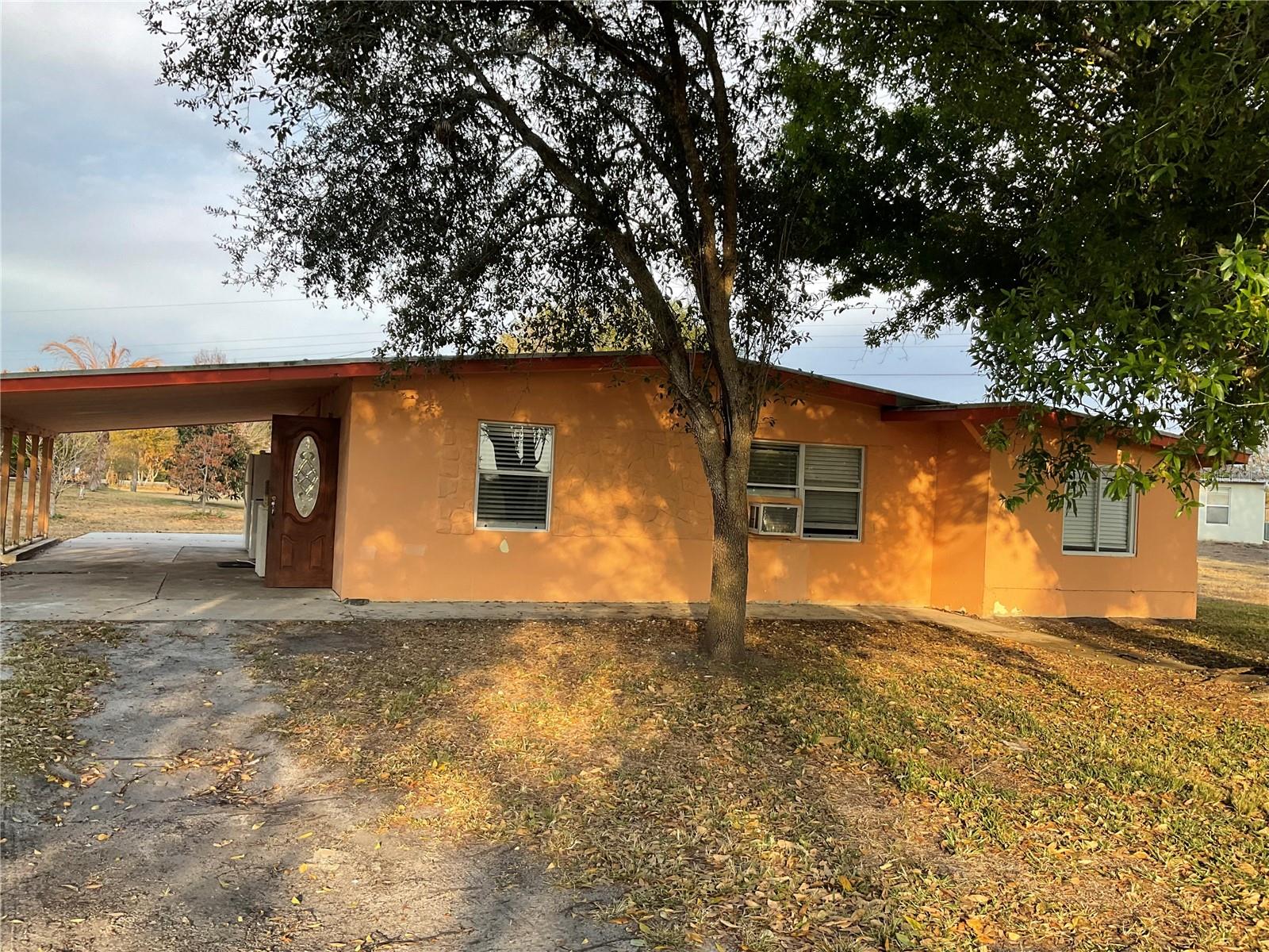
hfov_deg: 61.7
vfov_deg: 48.2
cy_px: 476
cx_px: 634
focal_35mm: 29
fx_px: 1063
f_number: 1.8
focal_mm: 3
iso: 16
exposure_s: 1/268
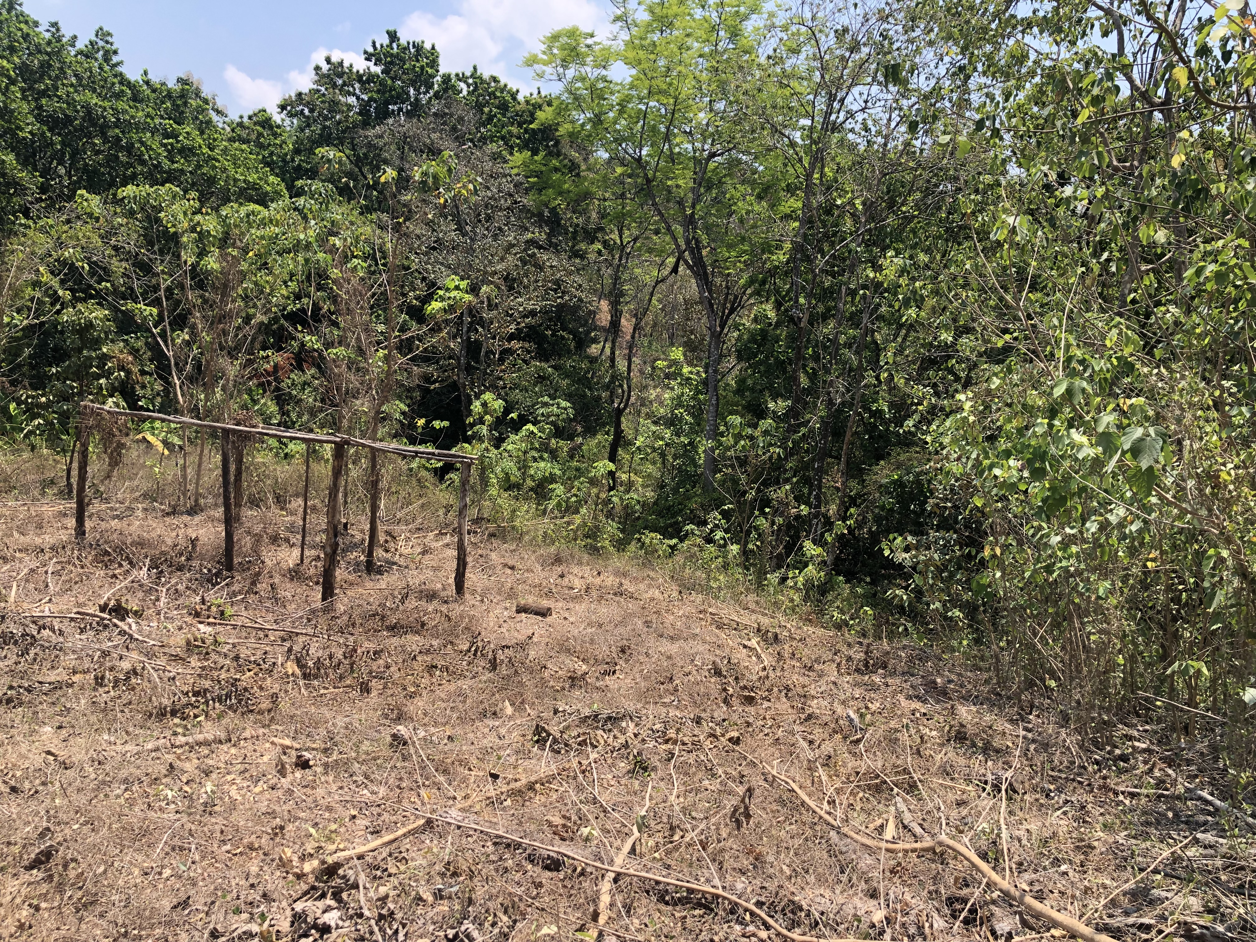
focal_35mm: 28
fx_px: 1016
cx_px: 628
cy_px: 471
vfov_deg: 49.7
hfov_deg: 63.4
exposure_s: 1/1000
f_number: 1.8
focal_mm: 4
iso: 20
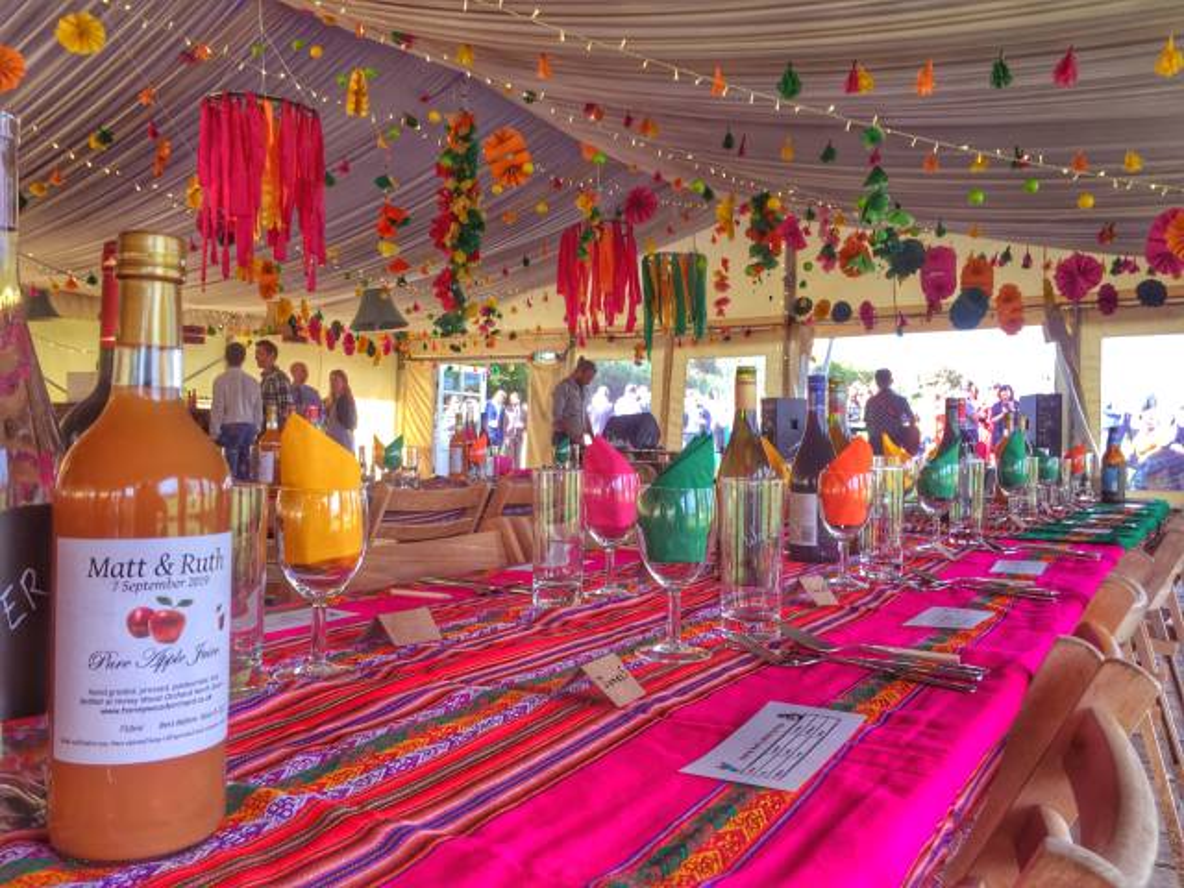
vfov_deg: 48.2
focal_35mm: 29
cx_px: 592
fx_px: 992
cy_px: 444
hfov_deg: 61.7
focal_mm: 4.15
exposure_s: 1/100
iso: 32
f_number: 2.2
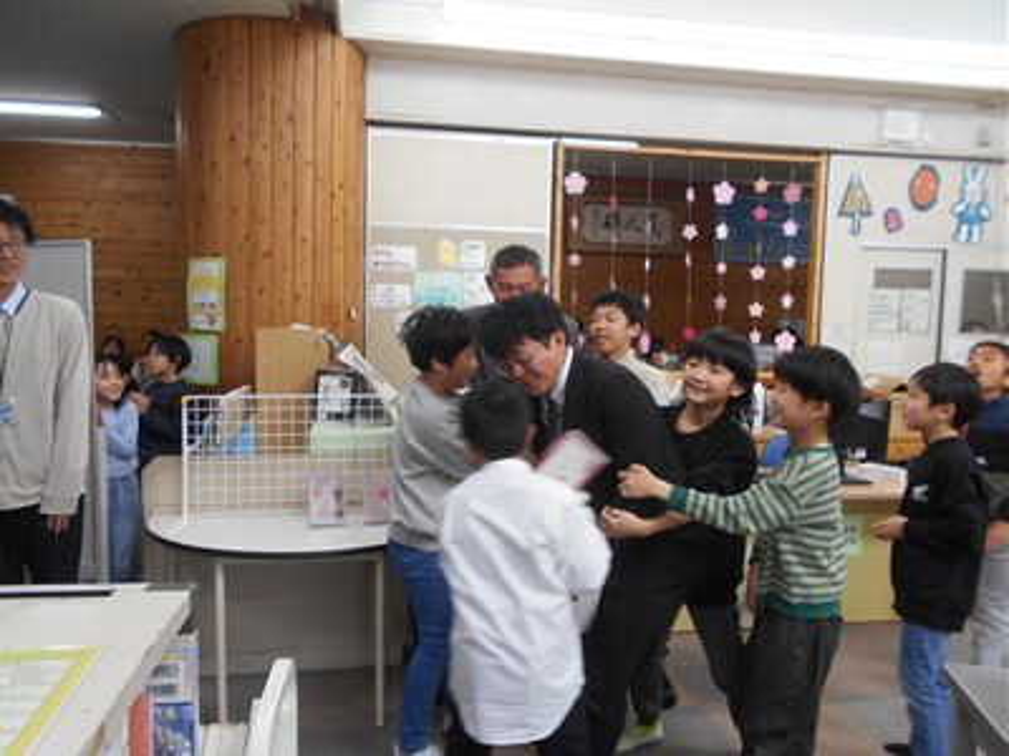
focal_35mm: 26
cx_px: 504
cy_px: 378
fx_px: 758
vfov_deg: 53.1
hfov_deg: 67.3
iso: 80
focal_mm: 4.6
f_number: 3.2
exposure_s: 1/30
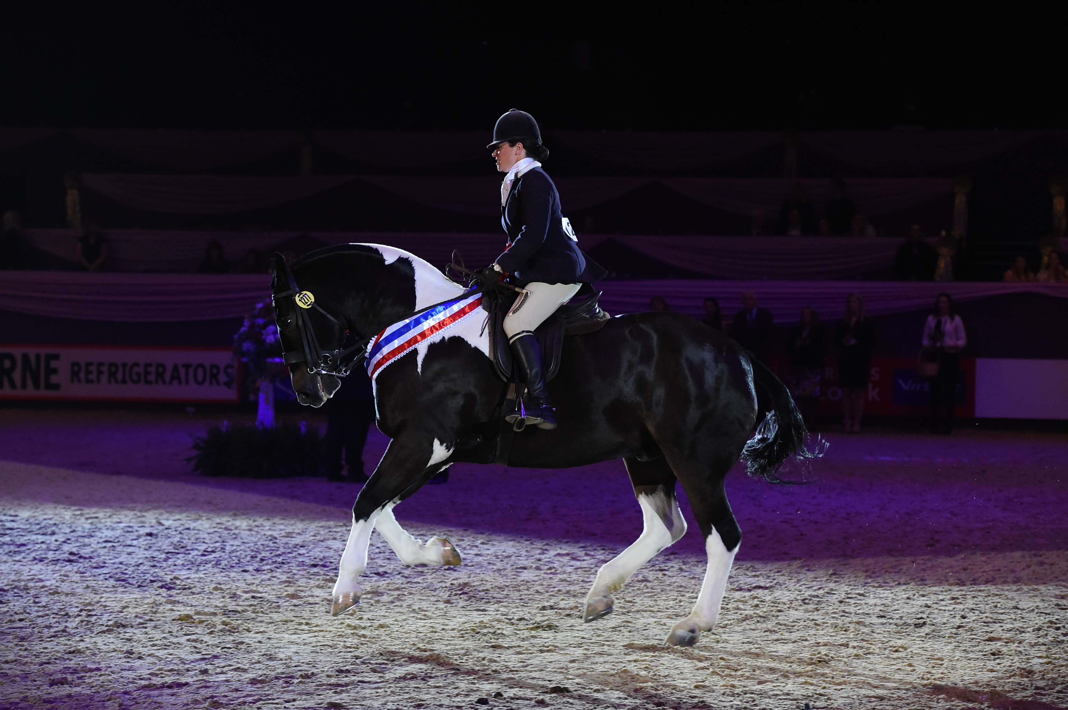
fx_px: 3319
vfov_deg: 12.2
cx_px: 534
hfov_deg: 18.3
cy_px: 355
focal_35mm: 112
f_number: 5
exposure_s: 1/500
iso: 6400
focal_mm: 112
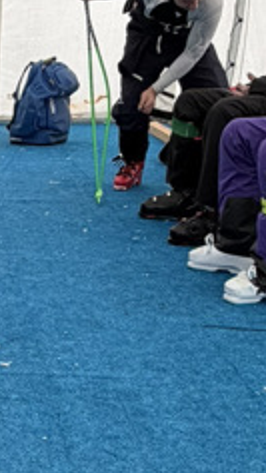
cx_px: -132
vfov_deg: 31.1
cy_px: 379
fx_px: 829
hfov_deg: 16.6
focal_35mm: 66
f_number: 2.2
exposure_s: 1/121
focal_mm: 2.22
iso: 64
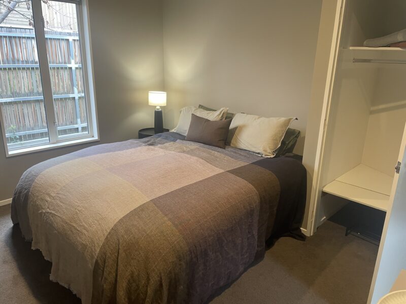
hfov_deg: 67.3
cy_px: 152
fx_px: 305
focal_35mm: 26
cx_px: 203
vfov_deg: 53.1
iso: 125
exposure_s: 1/50
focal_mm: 4.2
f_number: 1.6
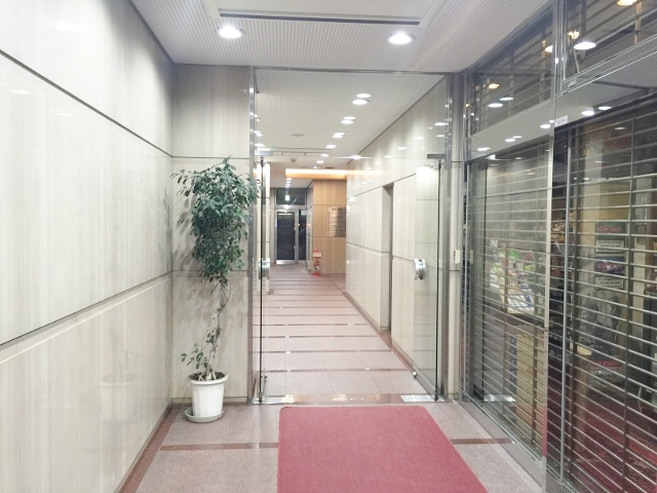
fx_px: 550
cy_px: 246
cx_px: 328
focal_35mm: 29
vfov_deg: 48.2
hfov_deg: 61.7
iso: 80
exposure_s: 1/15
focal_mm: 4.15
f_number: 2.2
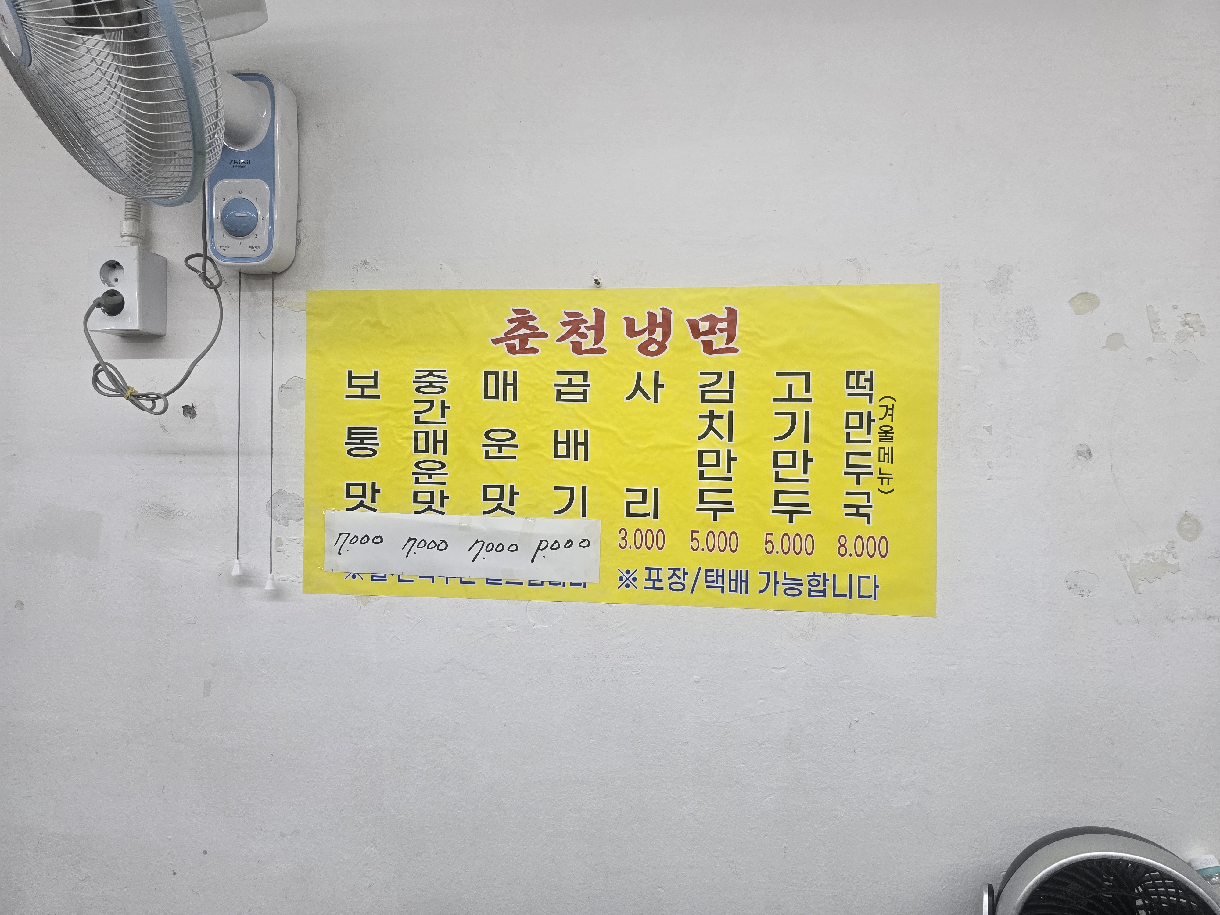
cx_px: 610
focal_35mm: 23
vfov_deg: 58.9
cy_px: 458
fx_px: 811
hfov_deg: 73.9
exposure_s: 1/180
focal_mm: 6.3
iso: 125
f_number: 1.7
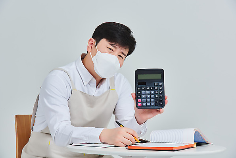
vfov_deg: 8.8
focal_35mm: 156
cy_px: 79
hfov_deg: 13.2
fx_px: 1023
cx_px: 118
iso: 100
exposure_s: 1/125
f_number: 14
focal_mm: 155
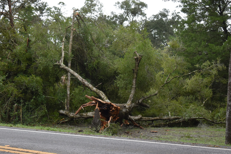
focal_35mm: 82
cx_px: 116
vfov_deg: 16.6
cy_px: 77
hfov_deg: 24.6
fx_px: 529
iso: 500
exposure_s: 1/250
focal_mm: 55
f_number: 5.6
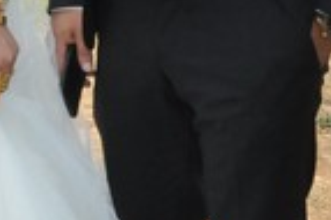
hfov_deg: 11.1
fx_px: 1488
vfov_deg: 8.3
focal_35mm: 162
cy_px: -101
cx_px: -396
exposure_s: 1/200
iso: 1250
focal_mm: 22
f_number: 25
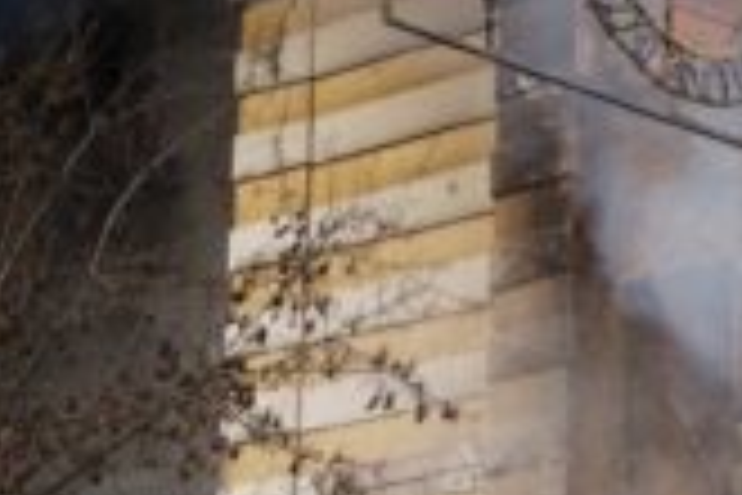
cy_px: 594
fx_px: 4225
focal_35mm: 205
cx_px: 895
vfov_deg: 6.7
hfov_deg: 9.9
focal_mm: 75
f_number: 3.2
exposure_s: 1/400
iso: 80
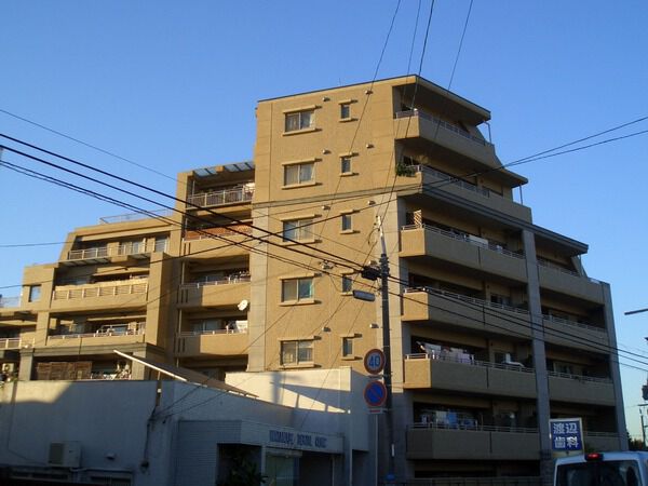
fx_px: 674
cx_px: 324
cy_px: 243
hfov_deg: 51.4
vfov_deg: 39.7
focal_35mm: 36
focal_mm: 4.8
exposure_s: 1/200
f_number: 4
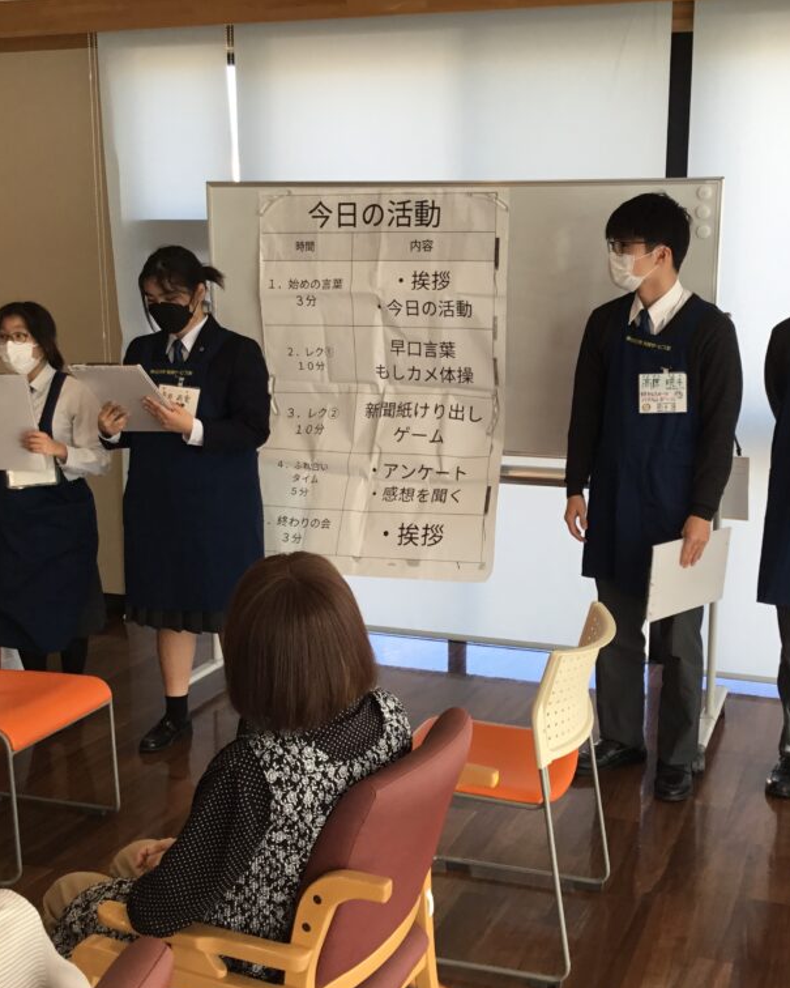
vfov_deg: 44.8
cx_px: 516
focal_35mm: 41
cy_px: 499
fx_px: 1198
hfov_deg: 36.2
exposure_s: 1/120
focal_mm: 3.3
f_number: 2.4
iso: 40
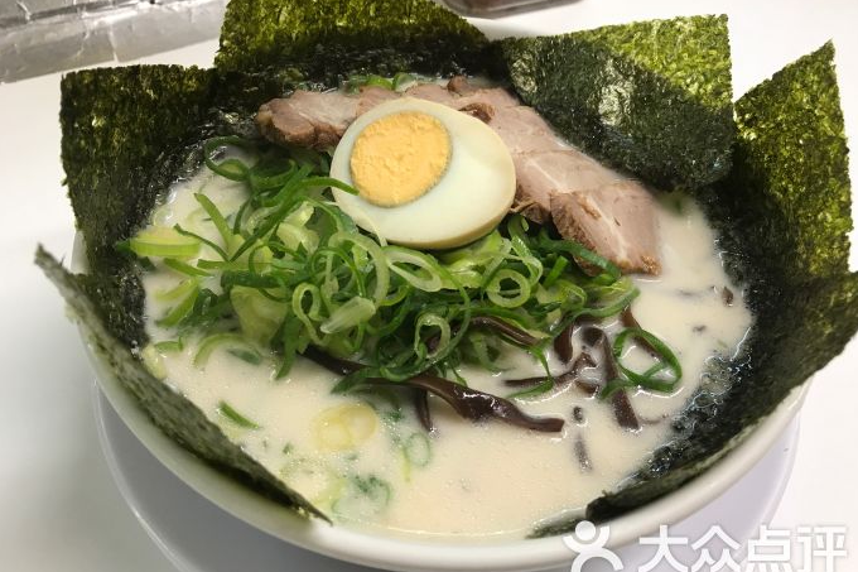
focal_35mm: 30
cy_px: 285
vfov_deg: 43.6
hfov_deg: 61.9
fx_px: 715
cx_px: 438
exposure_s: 1/33
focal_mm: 3.99
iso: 20
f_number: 1.8
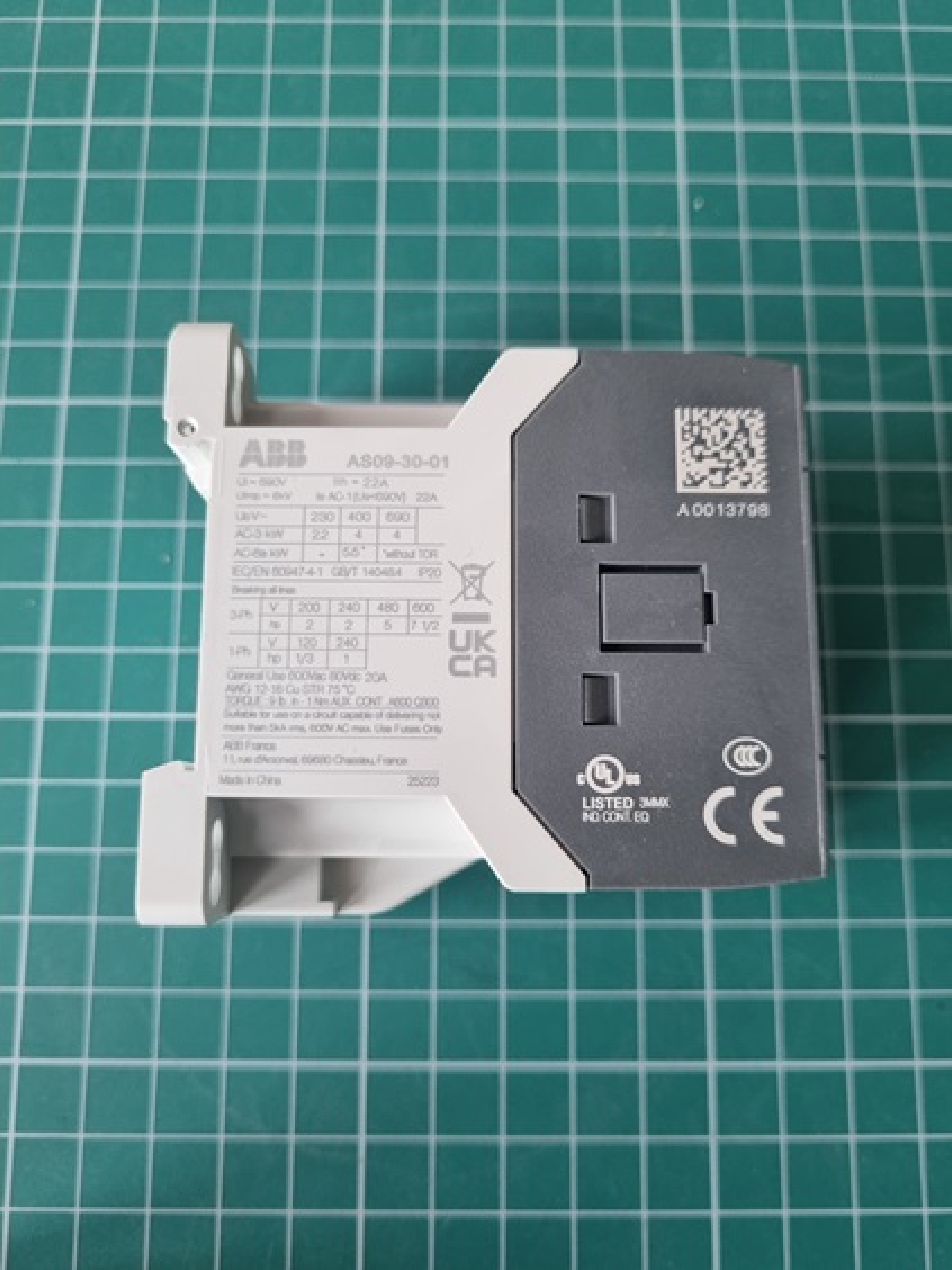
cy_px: 635
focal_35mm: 26
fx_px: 953
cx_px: 476
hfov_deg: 53.1
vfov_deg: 67.3
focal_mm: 5.4
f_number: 1.8
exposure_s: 1/100
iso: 250
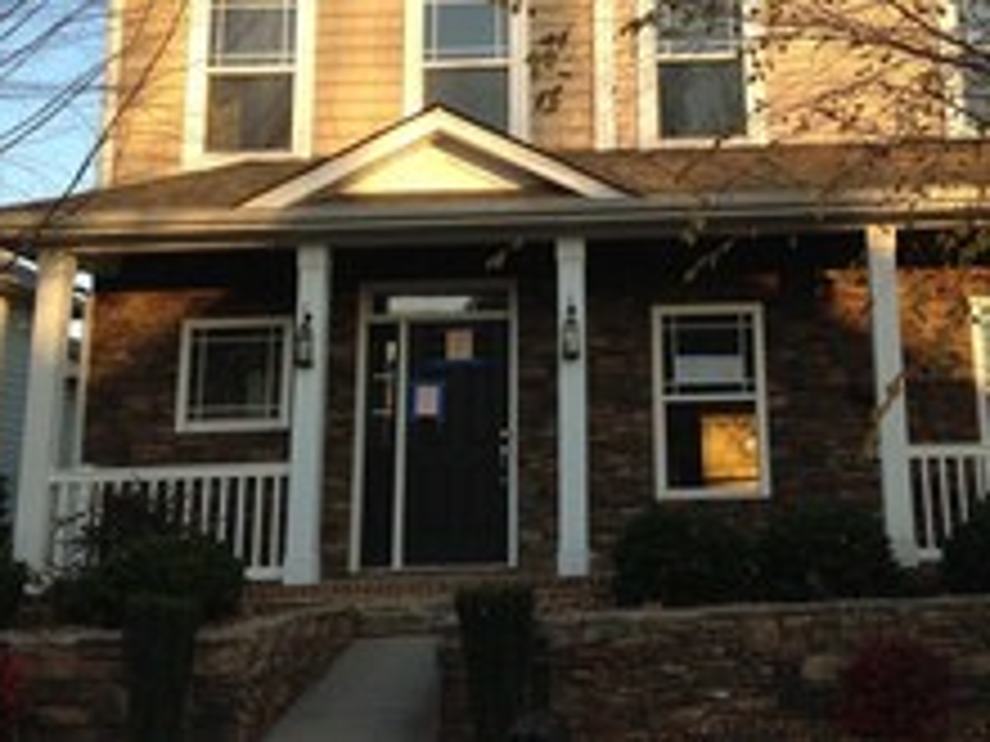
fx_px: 1487
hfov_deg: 36.5
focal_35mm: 52
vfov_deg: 27.5
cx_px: 648
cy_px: 162
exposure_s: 1/382
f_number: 2.4
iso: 50
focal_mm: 4.13
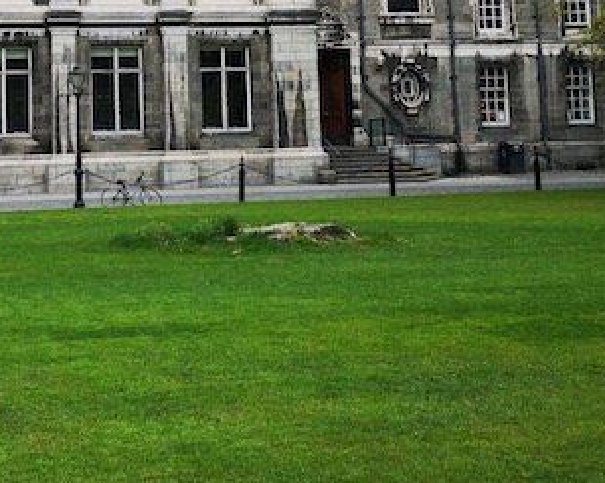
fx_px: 1234
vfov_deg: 21.4
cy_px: 8
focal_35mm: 69
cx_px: 107
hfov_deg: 26.9
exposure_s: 1/1195
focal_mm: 3.95
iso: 50
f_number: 1.8
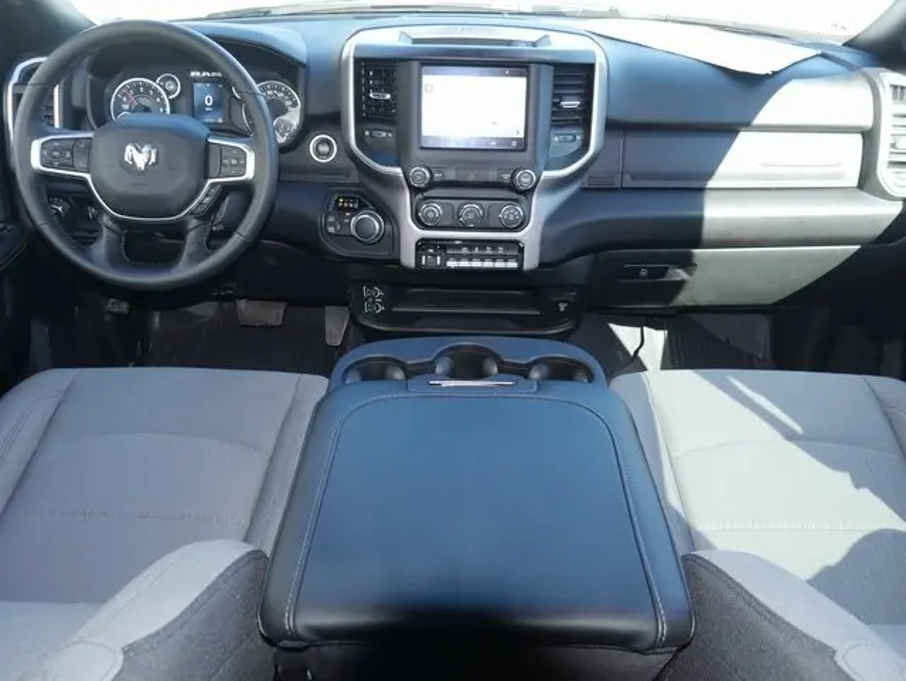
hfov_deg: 63.4
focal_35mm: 28
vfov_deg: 49.8
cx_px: 453
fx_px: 733
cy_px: 340
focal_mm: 14
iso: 320
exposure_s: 1/60
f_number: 5
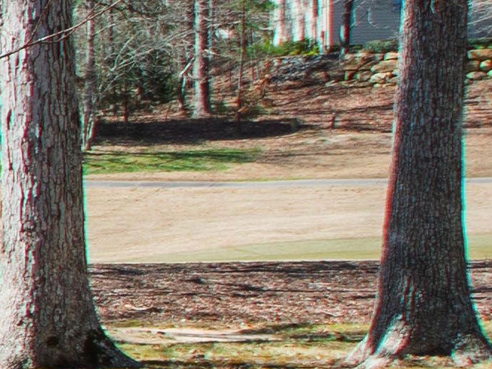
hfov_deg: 10.4
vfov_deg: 12.8
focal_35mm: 116
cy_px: 193
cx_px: -1080
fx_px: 1649
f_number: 8
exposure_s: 1/100
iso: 100
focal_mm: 10
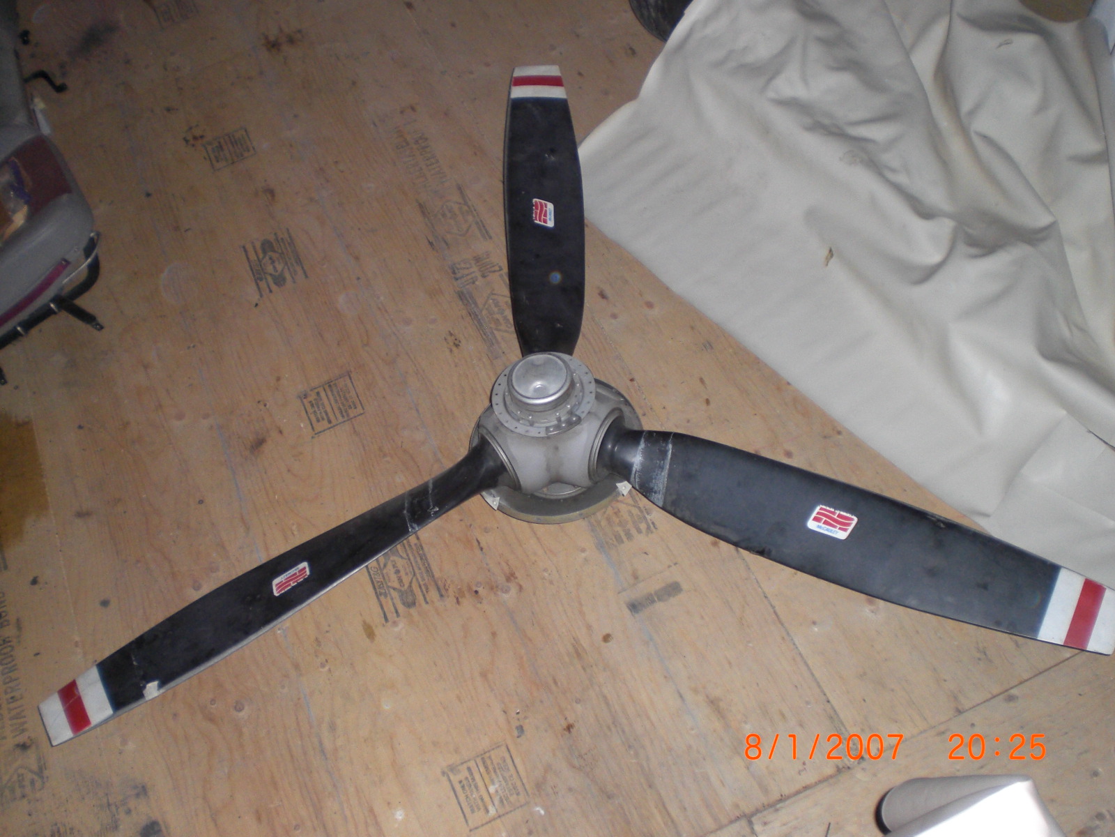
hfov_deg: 49.0
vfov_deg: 37.7
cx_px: 558
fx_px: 1224
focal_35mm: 38
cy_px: 418
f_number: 3.1
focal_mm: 6.3
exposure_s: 1/60
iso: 200
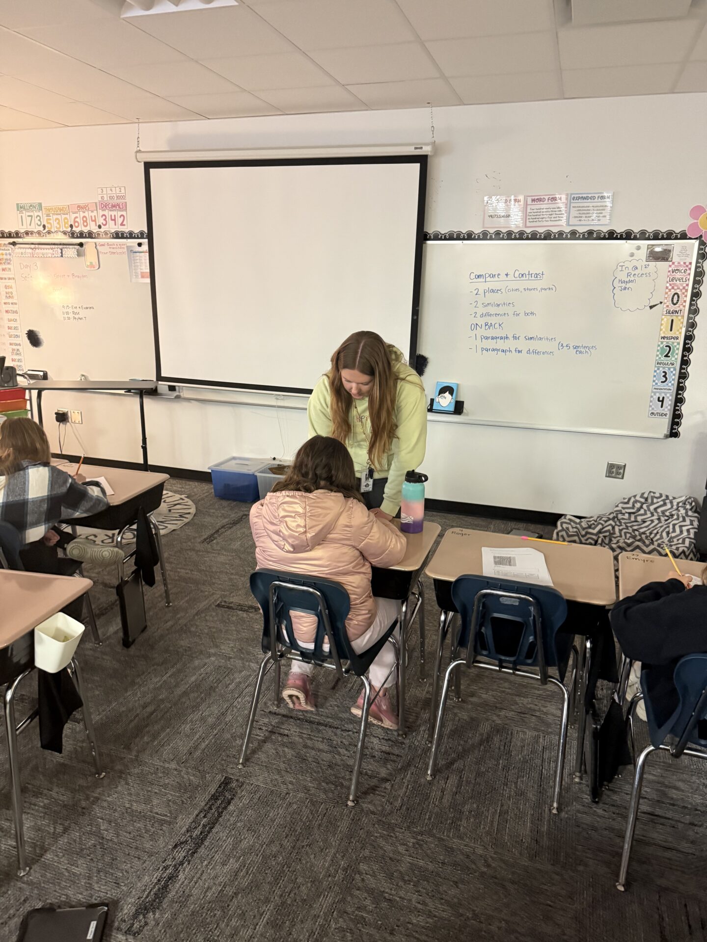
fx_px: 654
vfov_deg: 71.6
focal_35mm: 24
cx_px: 354
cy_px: 471
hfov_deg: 56.8
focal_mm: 6.76
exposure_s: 1/60
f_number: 1.78
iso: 800
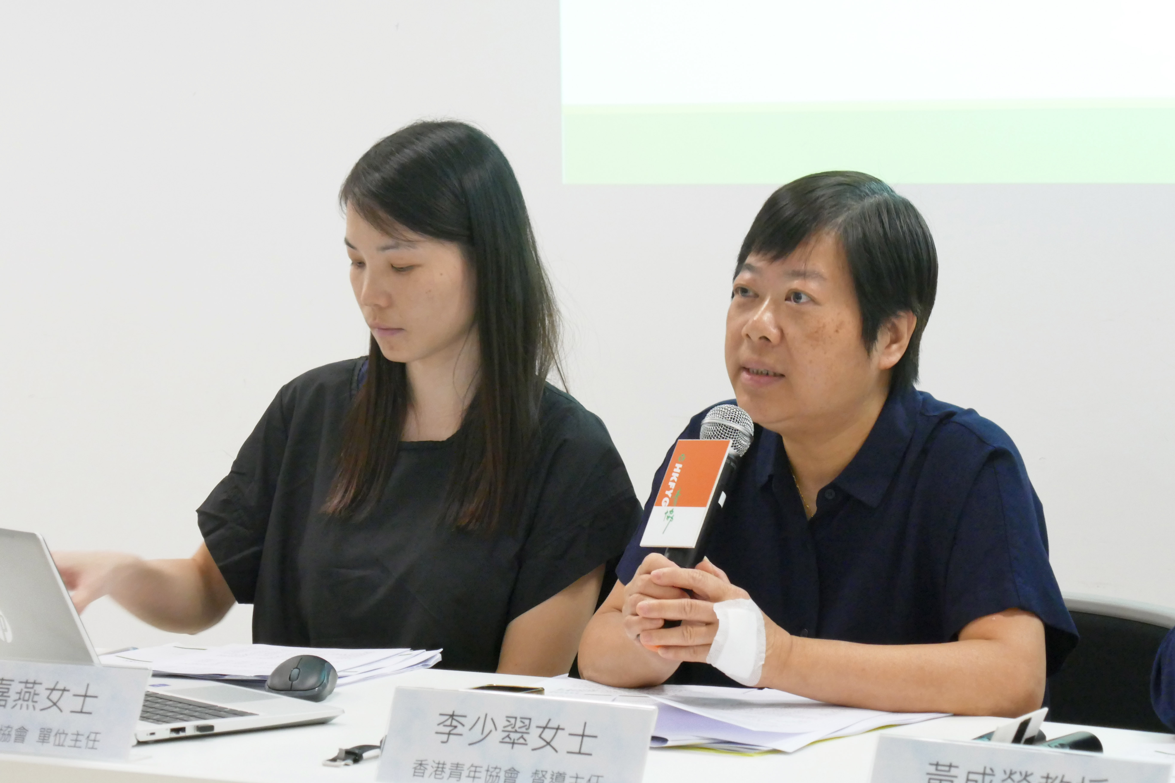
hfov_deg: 15.2
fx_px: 4406
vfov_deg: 10.2
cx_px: 588
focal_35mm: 135
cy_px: 392
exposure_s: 1/60
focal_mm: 49.2
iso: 1600
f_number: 5.7
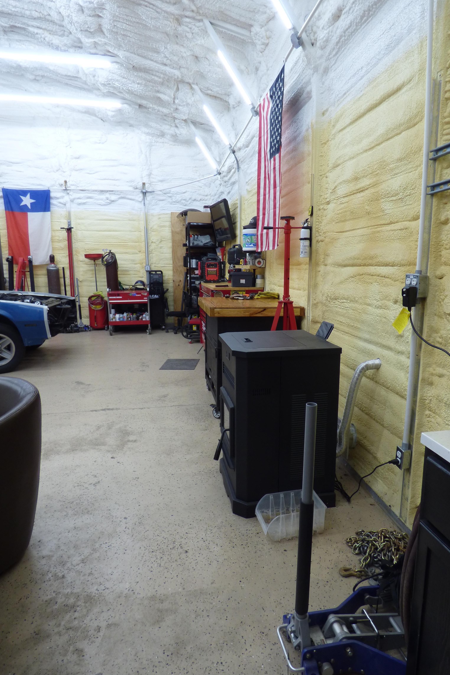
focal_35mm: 21
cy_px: 338
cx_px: 246
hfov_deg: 59.4
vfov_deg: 81.2
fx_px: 394
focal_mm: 3.58
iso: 160
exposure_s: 1/60
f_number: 2.8
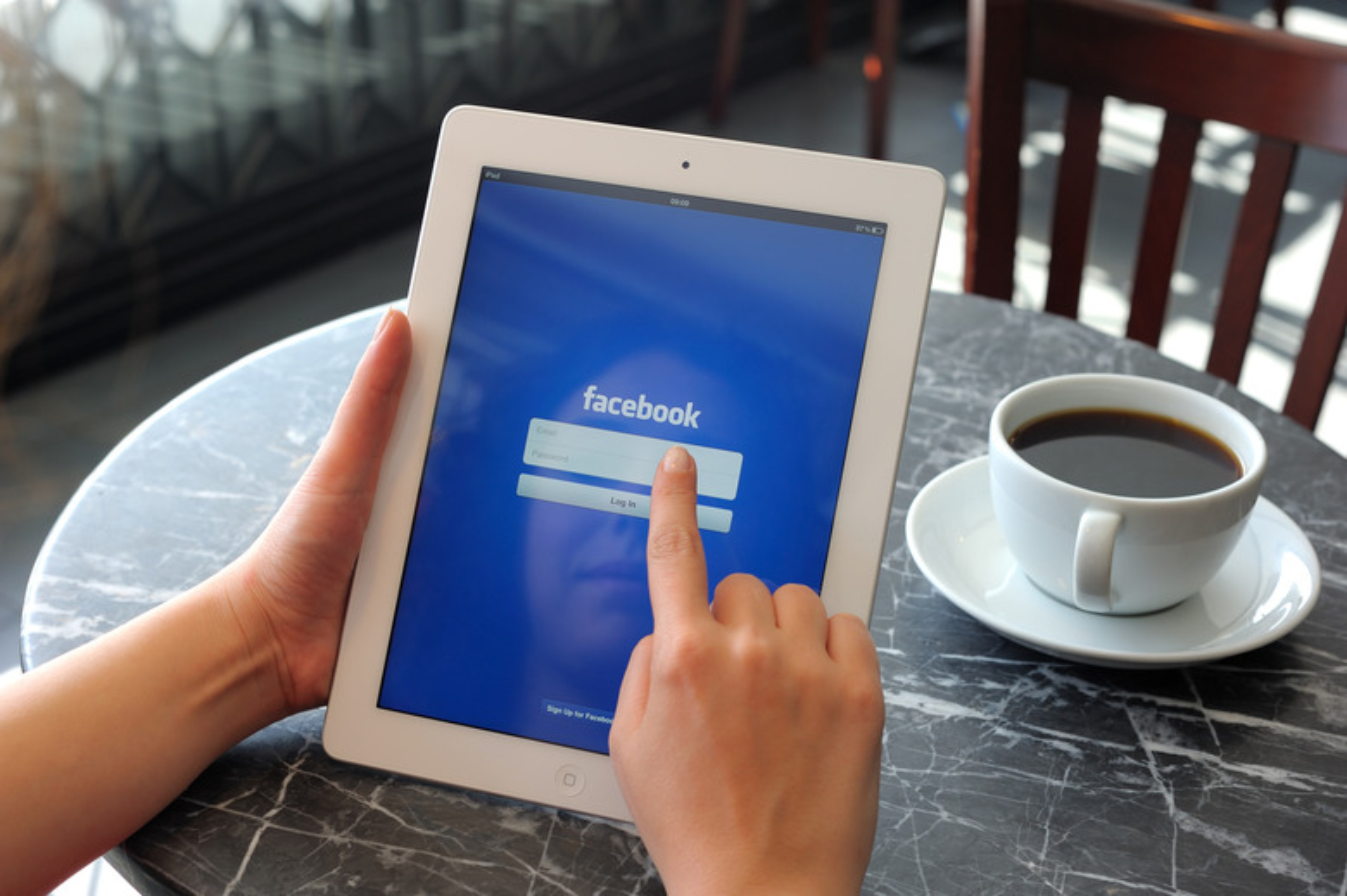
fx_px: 1870
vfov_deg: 27.0
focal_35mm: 50
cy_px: 448
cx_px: 674
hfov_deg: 39.6
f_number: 6.3
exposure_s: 1/50
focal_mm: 50
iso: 200
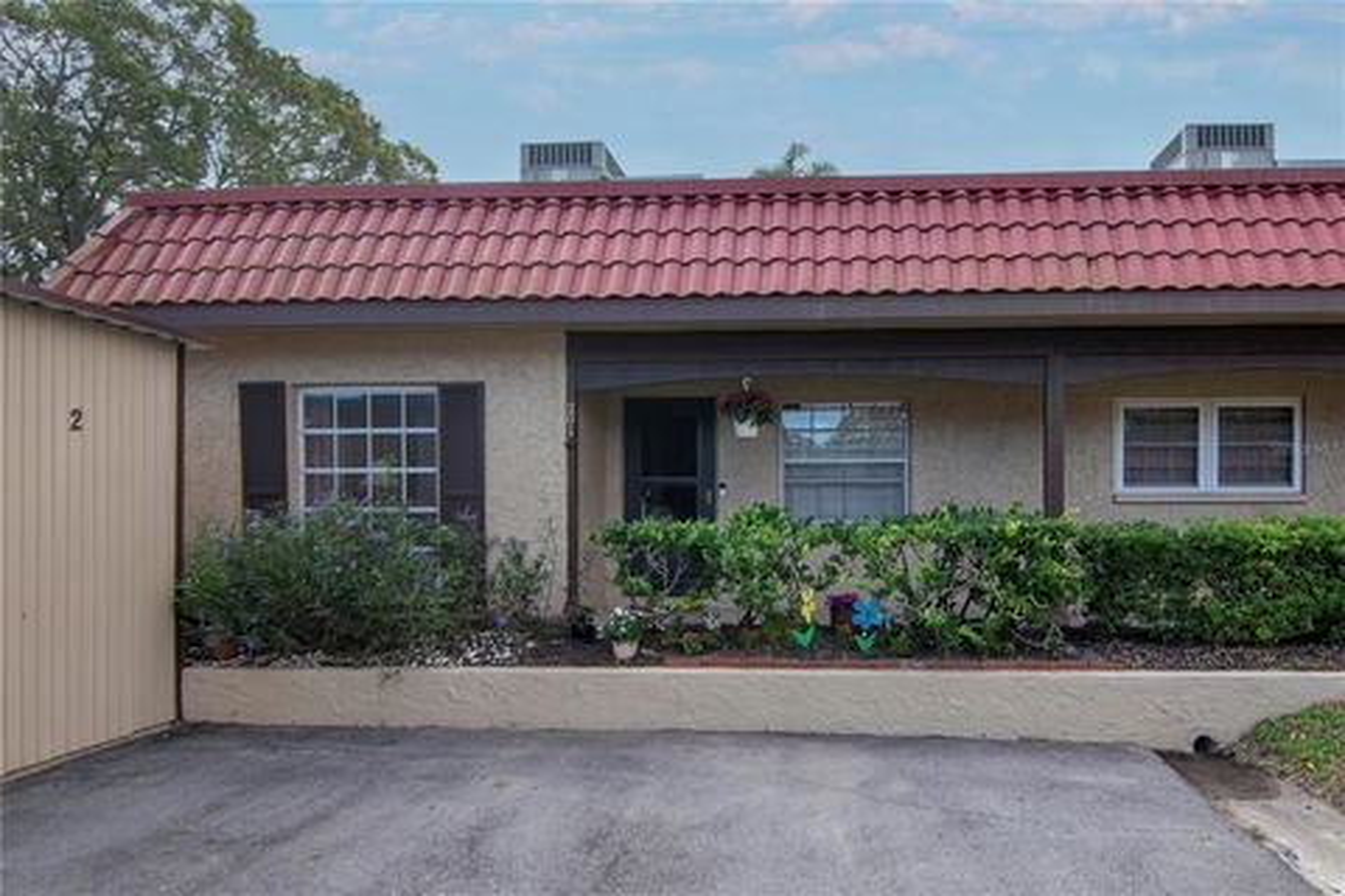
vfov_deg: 59.5
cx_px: 672
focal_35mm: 21
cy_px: 448
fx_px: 785
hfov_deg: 81.2
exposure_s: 1/800
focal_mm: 14
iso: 800
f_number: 6.3
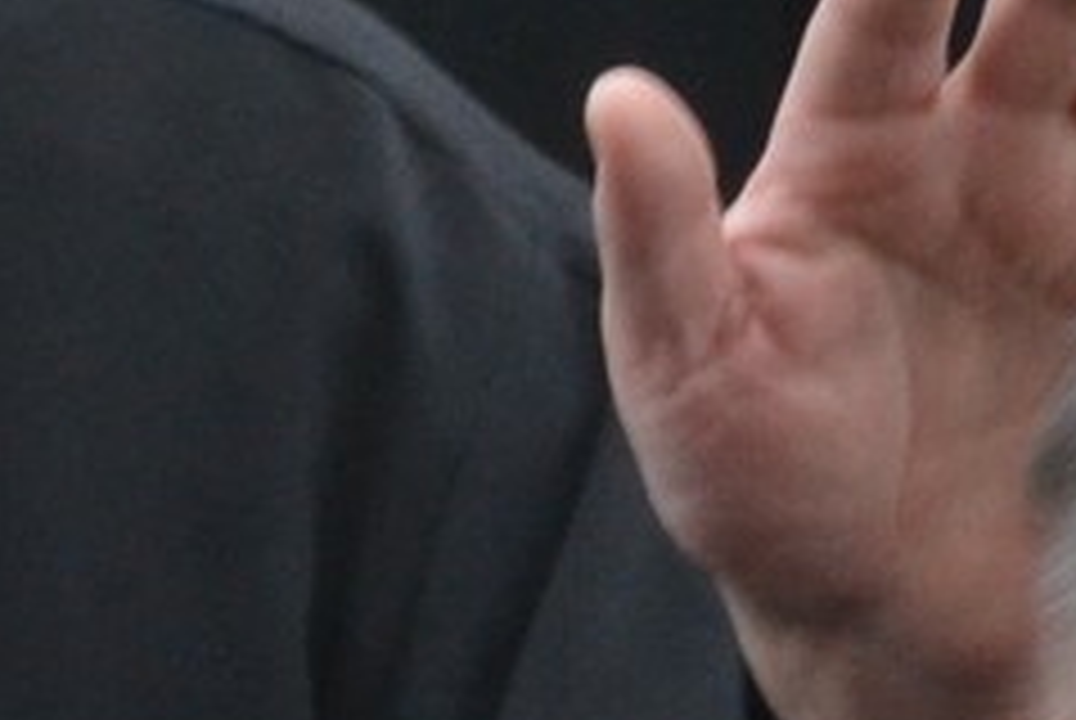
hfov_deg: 2.1
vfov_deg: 1.4
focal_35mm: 960
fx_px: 28728
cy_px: -230
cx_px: -819
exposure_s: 1/100
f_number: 13
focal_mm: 80
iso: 800
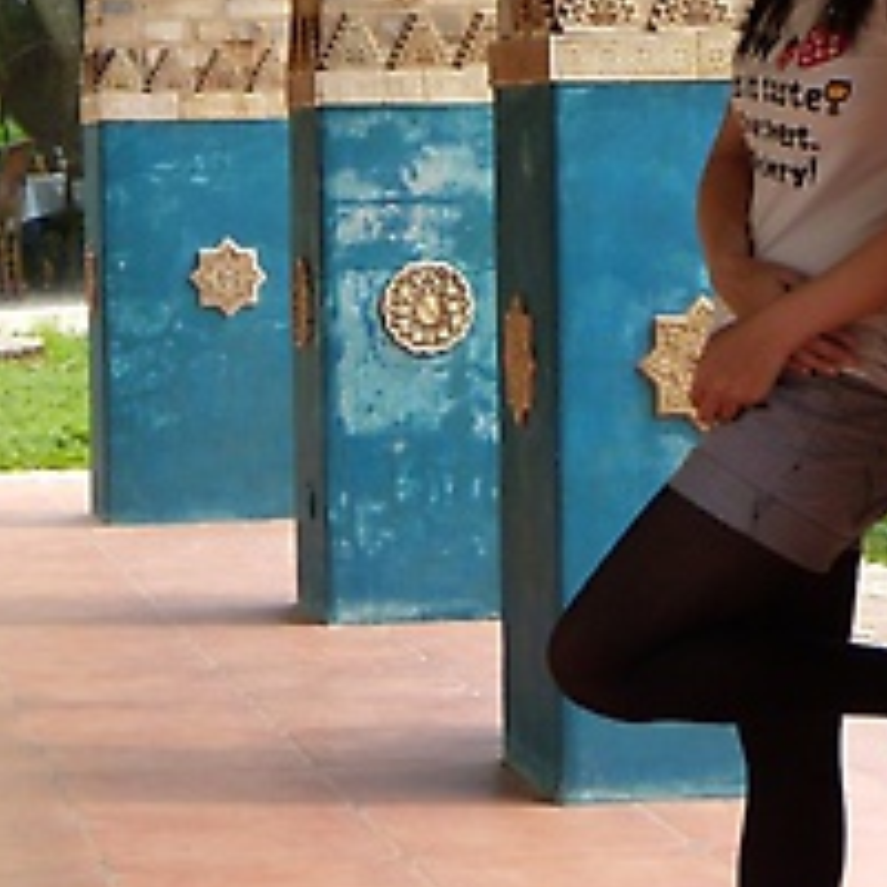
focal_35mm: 122
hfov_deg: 14.3
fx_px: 3537
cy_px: 239
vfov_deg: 14.2
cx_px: 634
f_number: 3.7
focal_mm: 9.9
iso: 100
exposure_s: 1/200
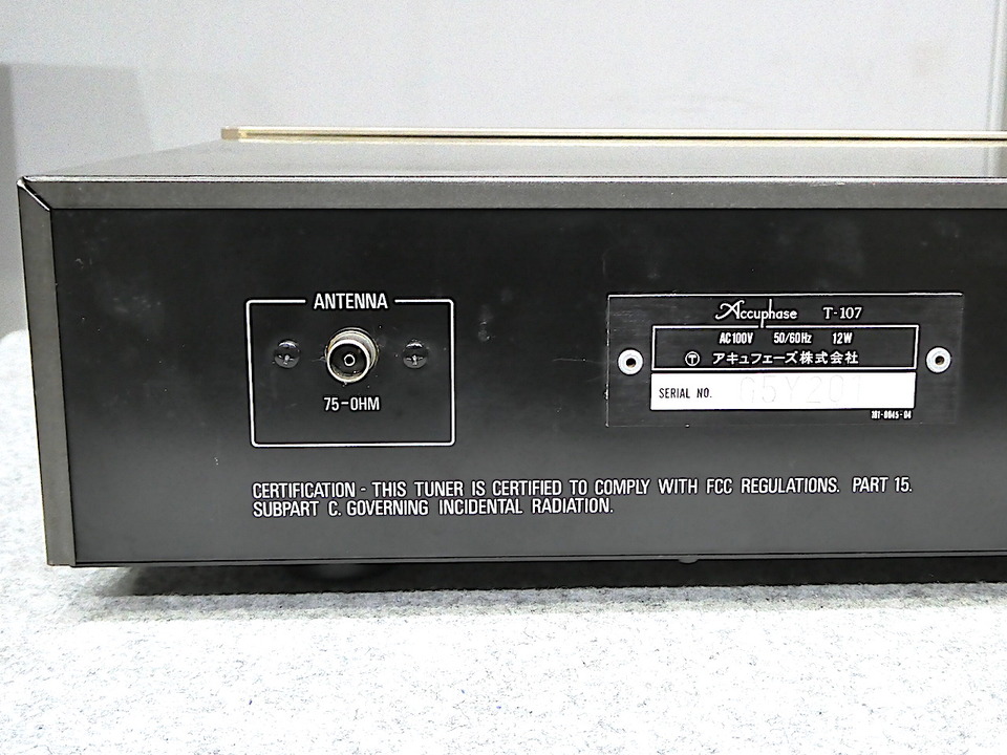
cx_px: 504
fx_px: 1280
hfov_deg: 42.9
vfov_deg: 32.9
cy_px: 378
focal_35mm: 44
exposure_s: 1/50
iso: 1600
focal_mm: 7.8
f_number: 5.1
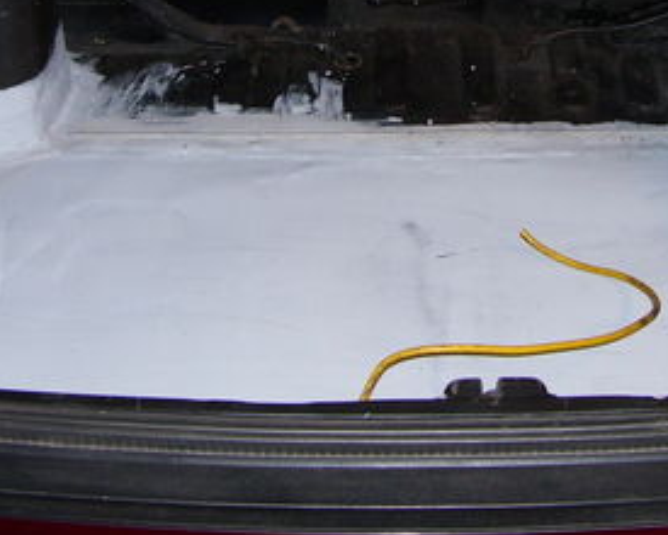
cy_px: -34
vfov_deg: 17.7
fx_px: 1661
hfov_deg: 22.7
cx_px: 420
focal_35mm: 84
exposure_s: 1/60
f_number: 2.7
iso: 125
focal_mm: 6
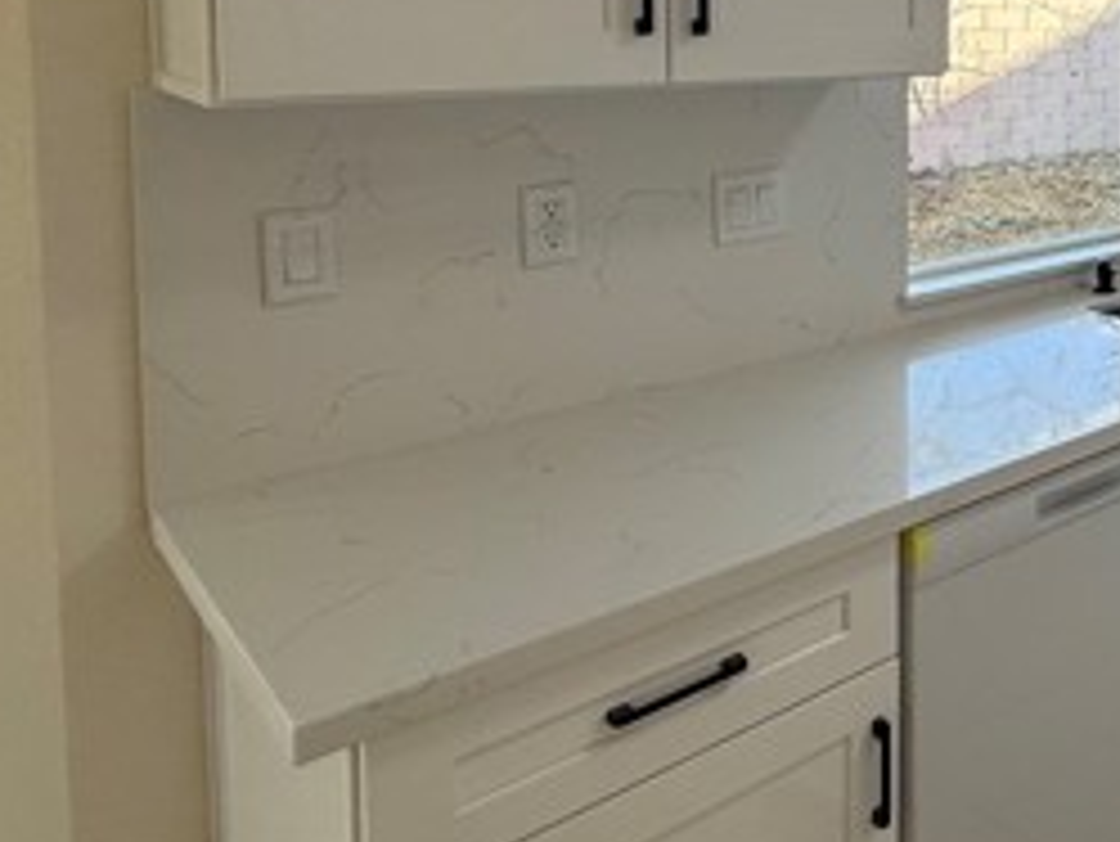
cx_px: 1354
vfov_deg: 37.0
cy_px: 77
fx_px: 1165
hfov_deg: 37.9
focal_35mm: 36
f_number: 2.2
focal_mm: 2.22
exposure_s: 1/137
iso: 50
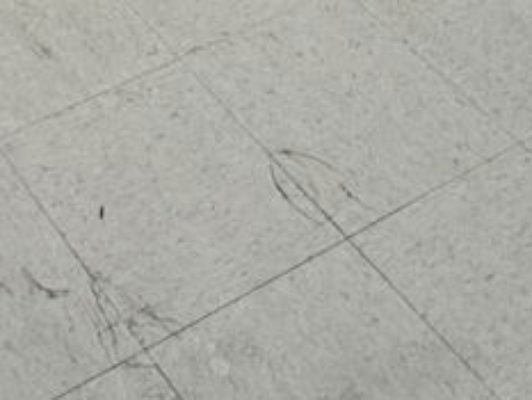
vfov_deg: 9.8
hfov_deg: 19.0
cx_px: -151
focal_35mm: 96
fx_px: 1476
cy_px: -933
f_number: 2.2
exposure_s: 1/120
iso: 80
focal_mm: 2.22
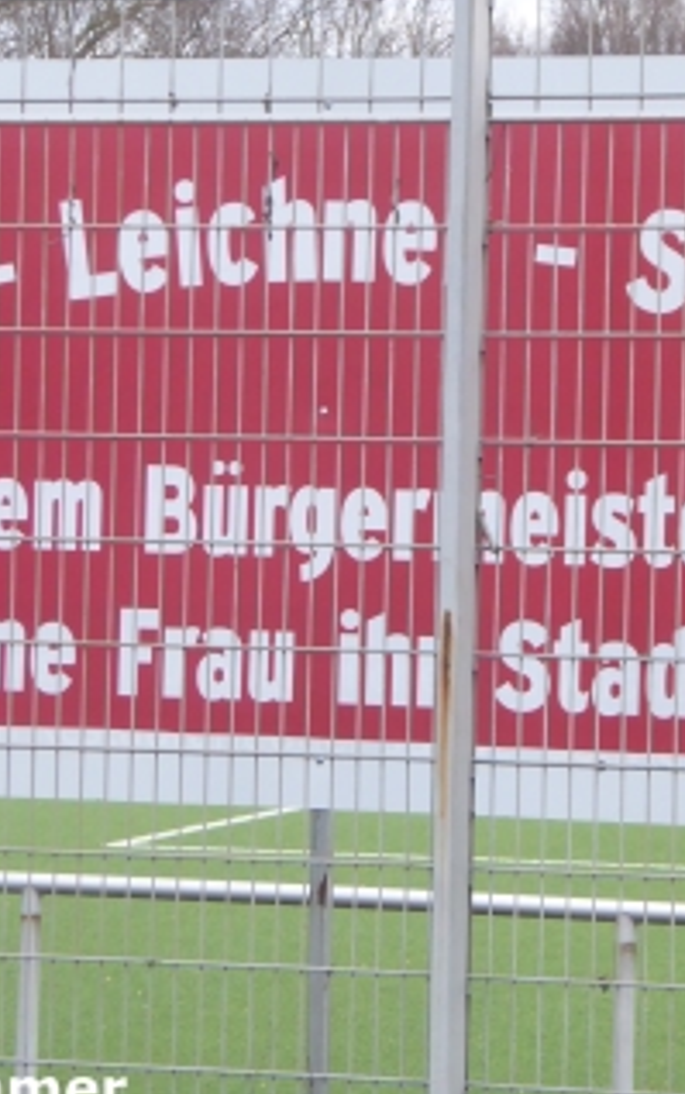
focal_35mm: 159
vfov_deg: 13.2
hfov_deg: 8.3
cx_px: 368
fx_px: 4745
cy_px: 547
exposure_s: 1/30
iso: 400
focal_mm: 19
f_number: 5.1
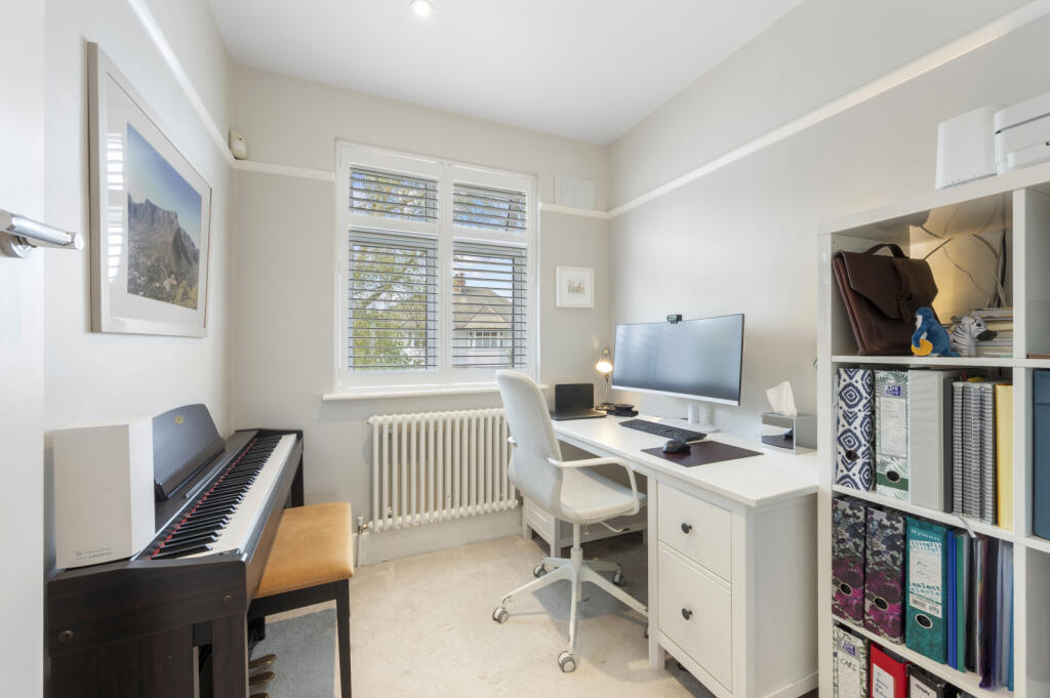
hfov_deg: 104.3
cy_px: 349
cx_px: 525
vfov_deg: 81.1
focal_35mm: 14
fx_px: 408
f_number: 16
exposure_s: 1/1.25
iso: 200
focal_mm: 14
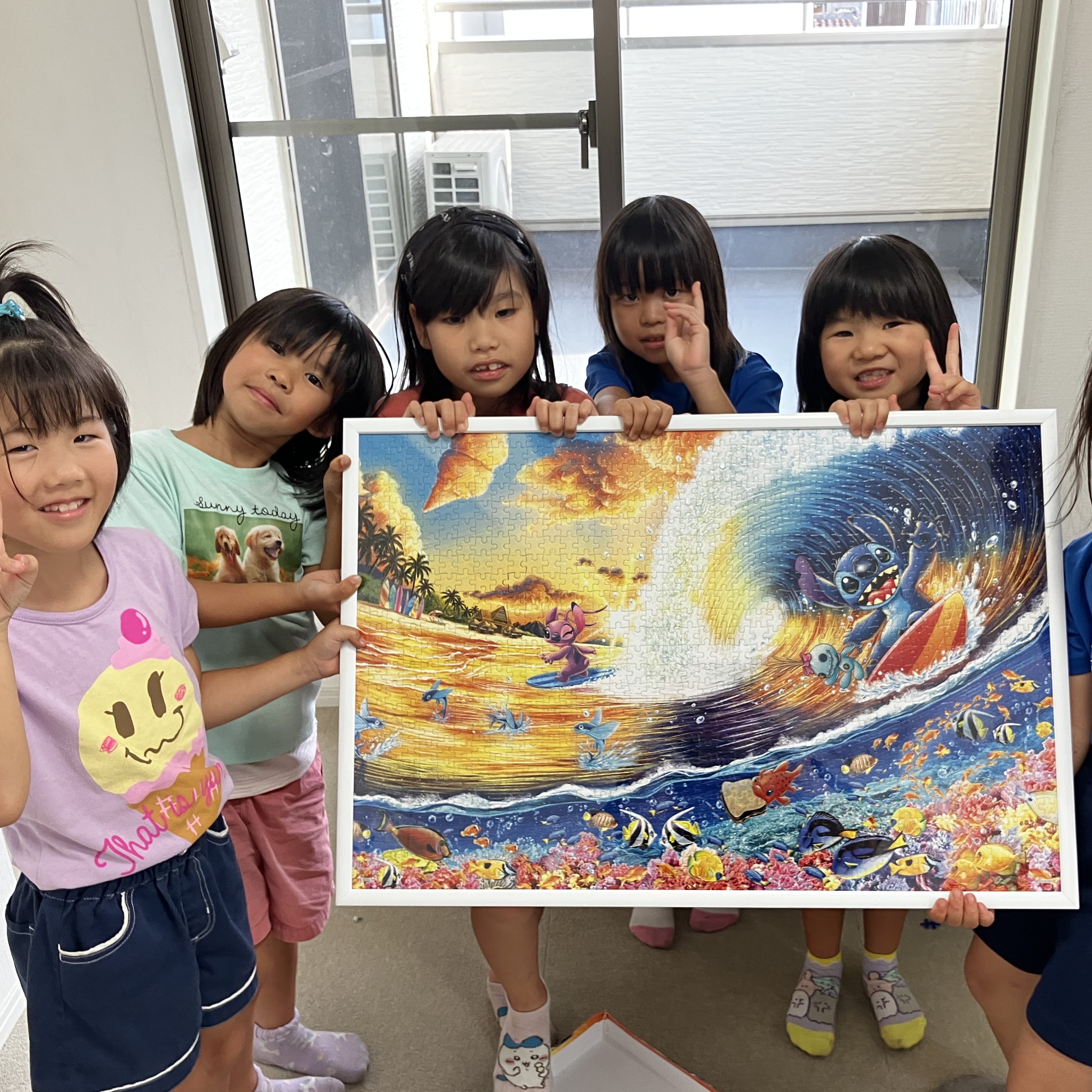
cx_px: 639
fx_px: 1213
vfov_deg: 48.4
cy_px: 541
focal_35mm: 34
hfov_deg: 48.2
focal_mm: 3.99
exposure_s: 1/91
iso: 80
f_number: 1.8
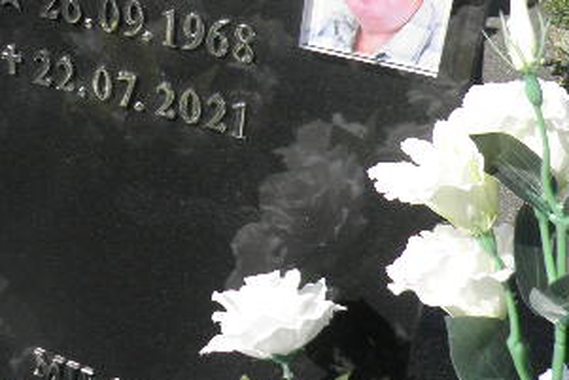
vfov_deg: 23.8
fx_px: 838
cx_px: 121
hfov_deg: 36.3
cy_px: -45
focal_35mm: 53
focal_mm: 4.3
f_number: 8.3
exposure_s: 1/125
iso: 64
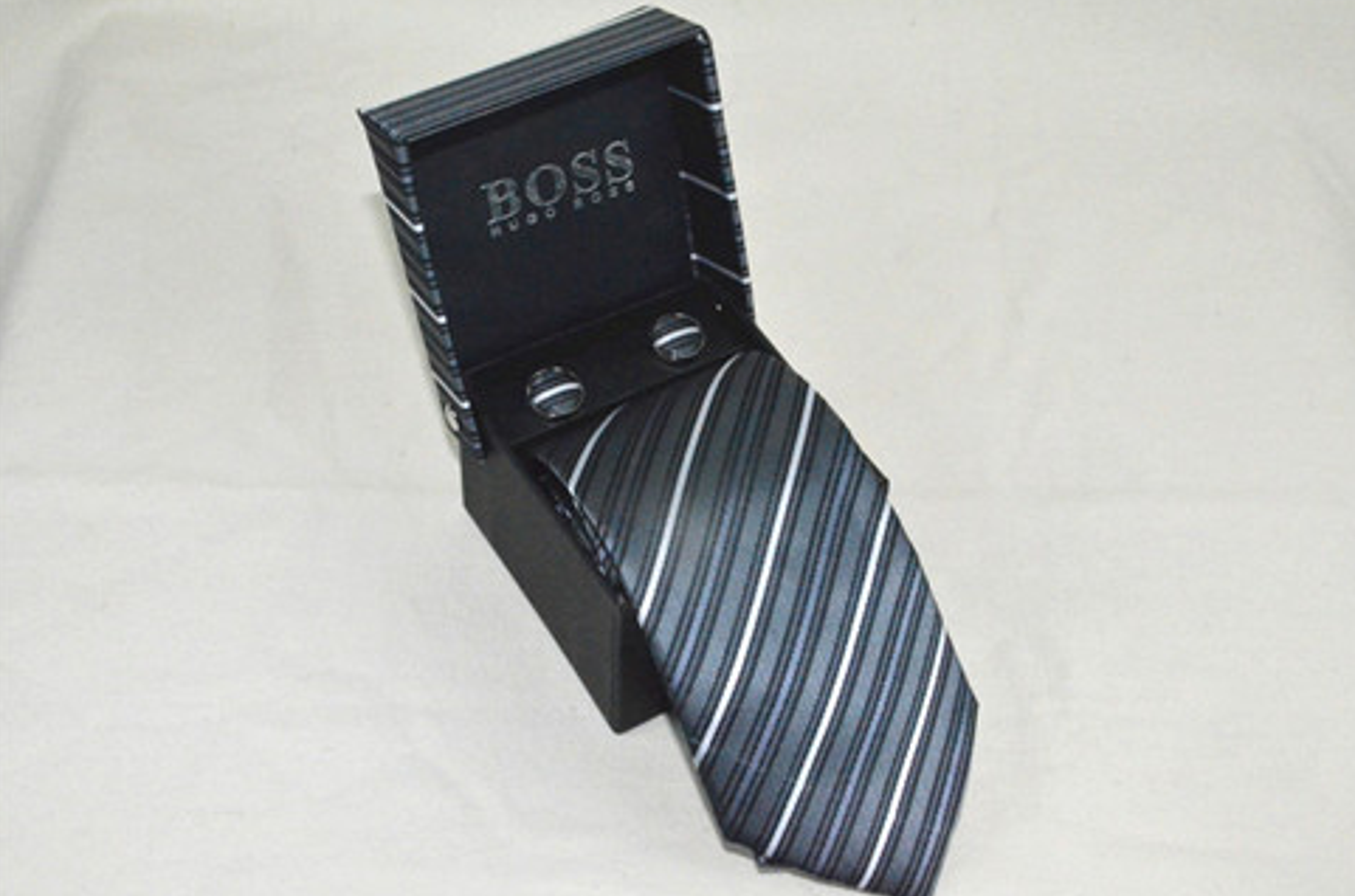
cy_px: 442
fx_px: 2047
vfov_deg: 24.7
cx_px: 696
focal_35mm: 55
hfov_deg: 36.6
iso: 6400
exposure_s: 1/250
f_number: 25
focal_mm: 35
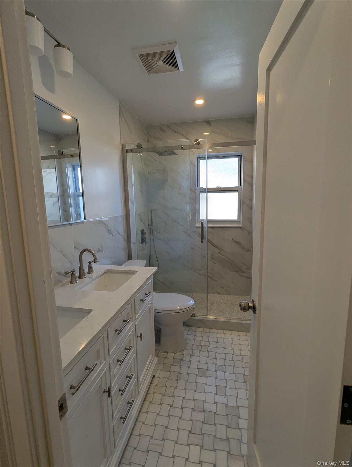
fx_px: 216
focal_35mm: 16
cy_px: 234
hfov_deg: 78.3
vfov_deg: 94.4
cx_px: 176
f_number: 2.2
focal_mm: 2.35
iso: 51
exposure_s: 1/96.3
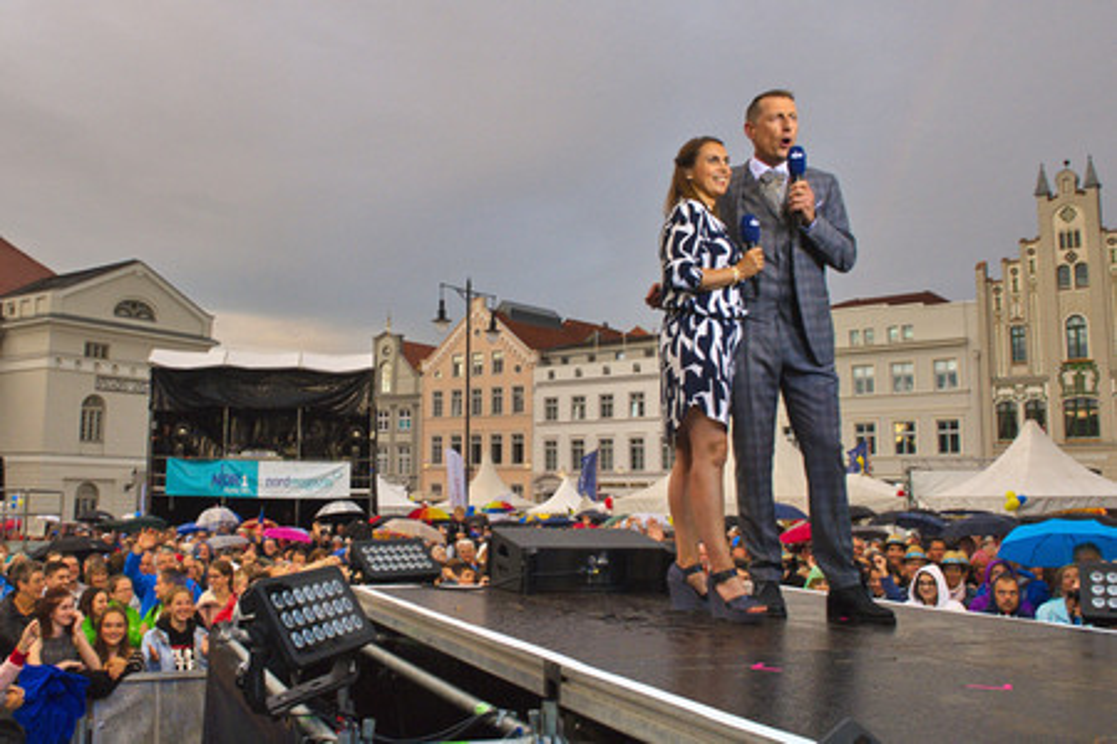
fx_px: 745
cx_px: 558
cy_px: 372
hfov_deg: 73.7
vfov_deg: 53.1
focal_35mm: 24
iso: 1600
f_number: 16
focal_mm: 24
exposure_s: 1/100
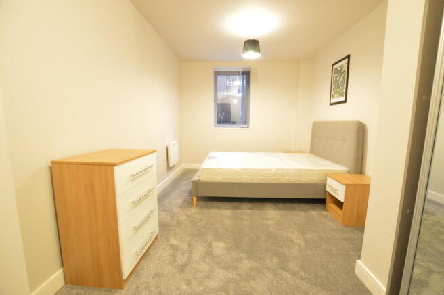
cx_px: 222
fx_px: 185
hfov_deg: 100.4
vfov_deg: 77.2
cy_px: 148
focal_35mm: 15
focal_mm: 10
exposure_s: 1/15
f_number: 3.5
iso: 1600
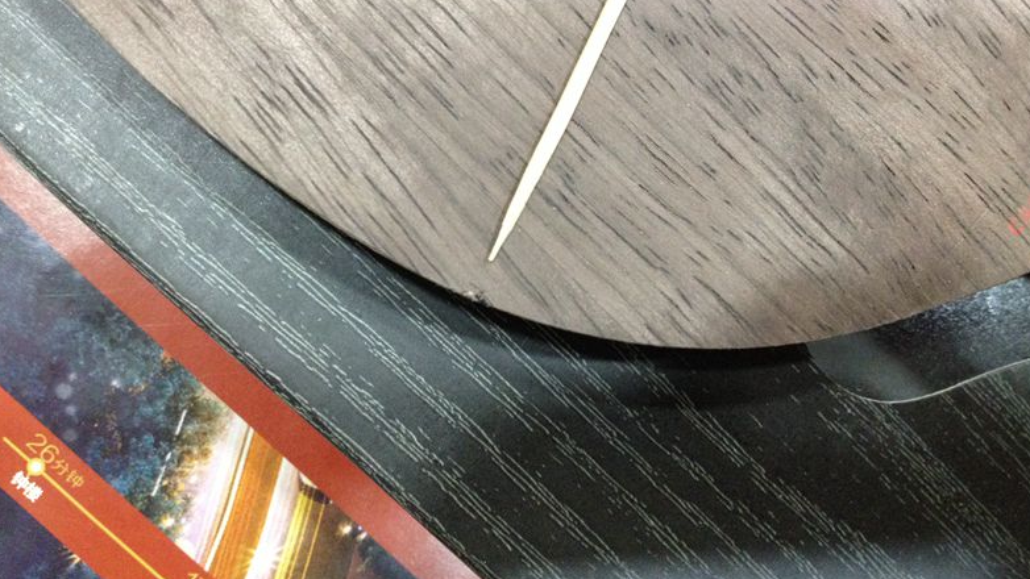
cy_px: 221
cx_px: 522
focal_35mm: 39
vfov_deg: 30.3
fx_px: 1065
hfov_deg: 51.6
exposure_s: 1/20
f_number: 2.4
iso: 400
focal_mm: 4.28
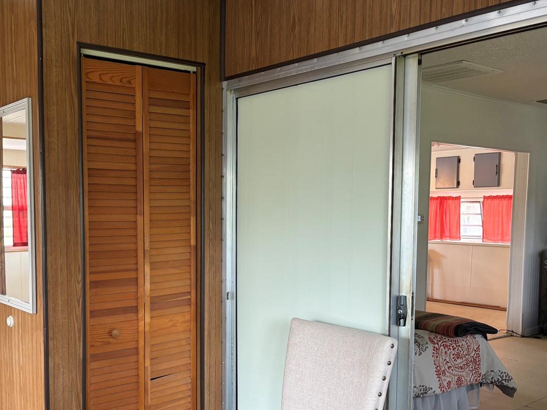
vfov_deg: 37.4
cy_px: 264
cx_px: 192
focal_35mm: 38
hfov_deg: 48.3
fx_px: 600
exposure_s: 1/60
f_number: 1.6
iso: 100
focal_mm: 5.96
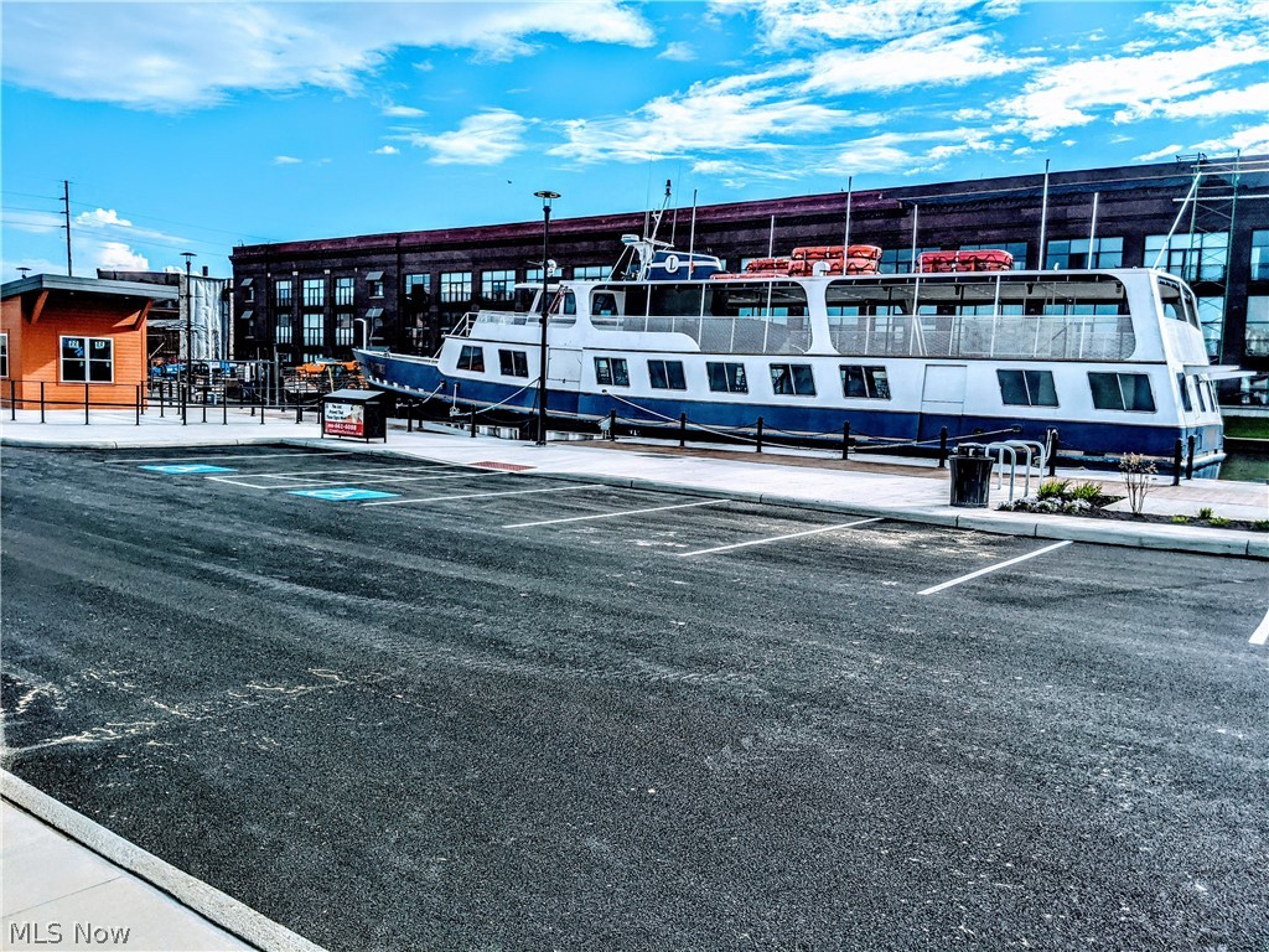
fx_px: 990
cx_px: 634
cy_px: 476
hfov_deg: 65.3
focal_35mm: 27
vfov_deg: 51.4
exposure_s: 1/5882
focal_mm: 4.44
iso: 62
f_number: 1.8
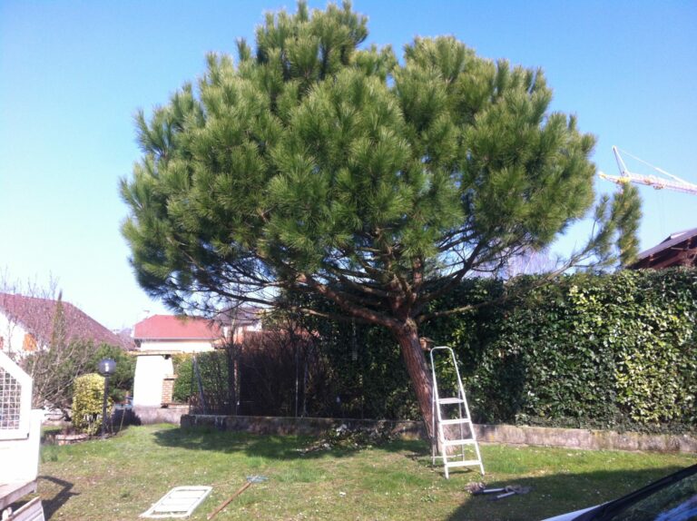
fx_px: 704
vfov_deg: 40.6
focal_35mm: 35
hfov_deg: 52.7
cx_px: 348
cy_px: 260
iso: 80
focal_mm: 3.85
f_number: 2.8
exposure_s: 1/548
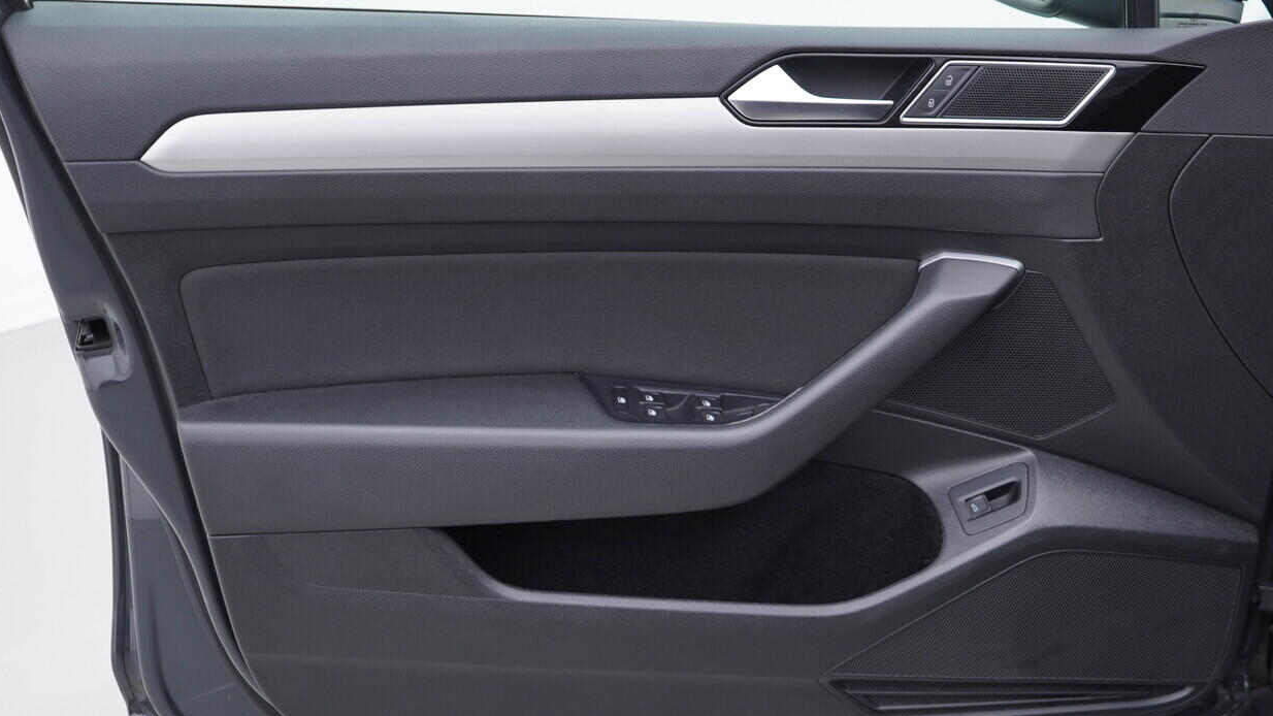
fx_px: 1485
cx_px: 671
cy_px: 437
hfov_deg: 46.4
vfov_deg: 27.0
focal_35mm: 44
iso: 125
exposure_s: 1/50
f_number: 3.2
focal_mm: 24
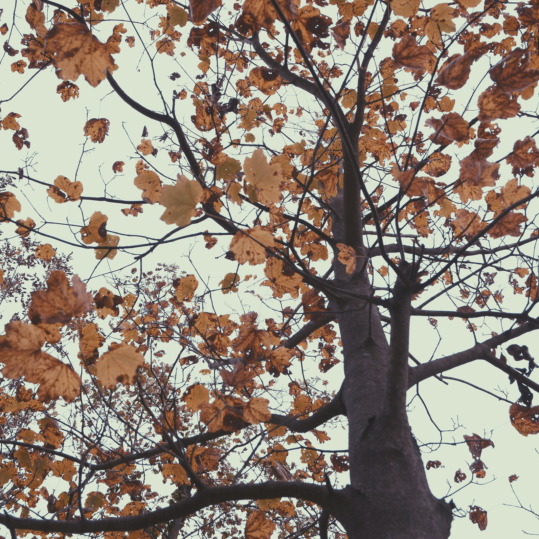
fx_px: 575
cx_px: 265
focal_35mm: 33
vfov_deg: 50.2
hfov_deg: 50.2
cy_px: 269
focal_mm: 17
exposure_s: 1/100
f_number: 5.6
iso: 160
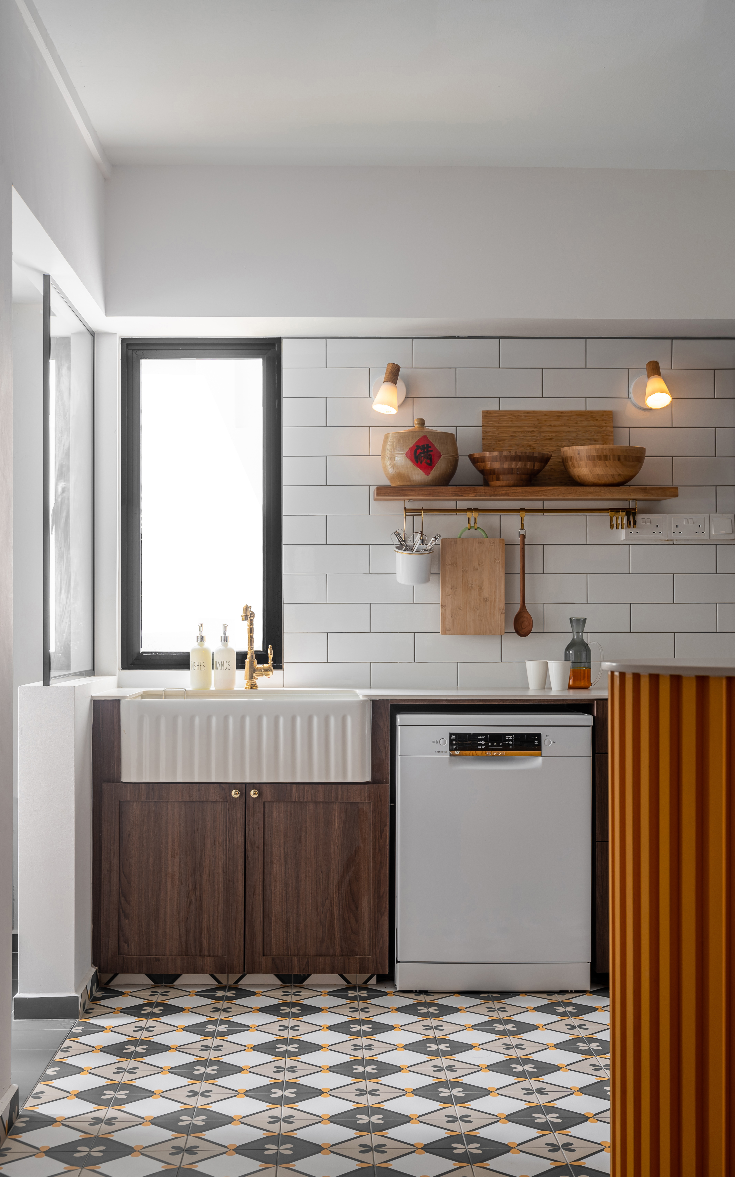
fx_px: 1442
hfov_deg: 28.6
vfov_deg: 44.4
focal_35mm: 45
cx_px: 344
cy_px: 589
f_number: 8
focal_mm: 44
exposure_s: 1/8
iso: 100
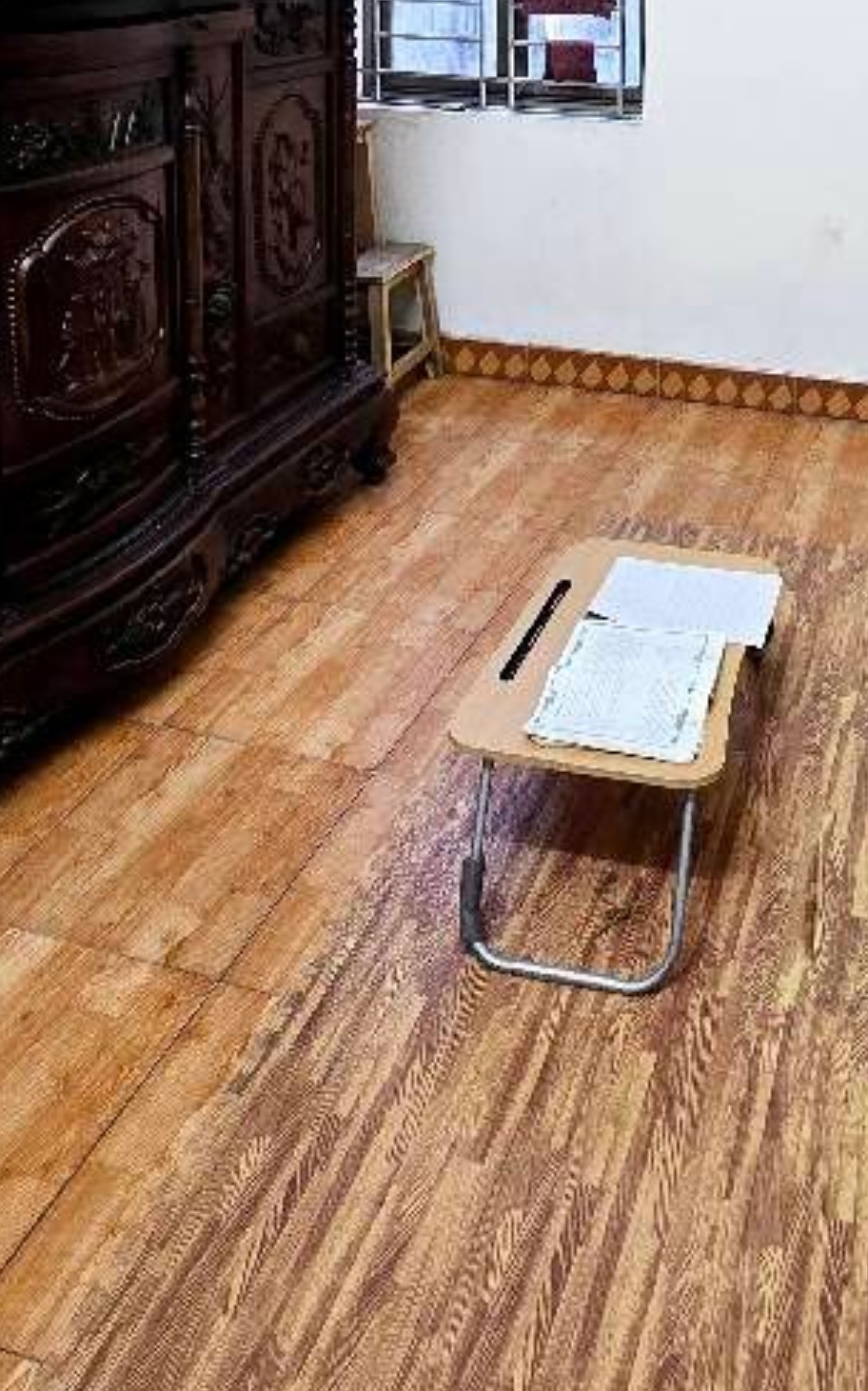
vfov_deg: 52.7
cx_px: 711
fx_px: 1099
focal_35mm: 29
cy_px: 31
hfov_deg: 41.0
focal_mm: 2.2
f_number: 2.2
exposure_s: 1/50
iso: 160
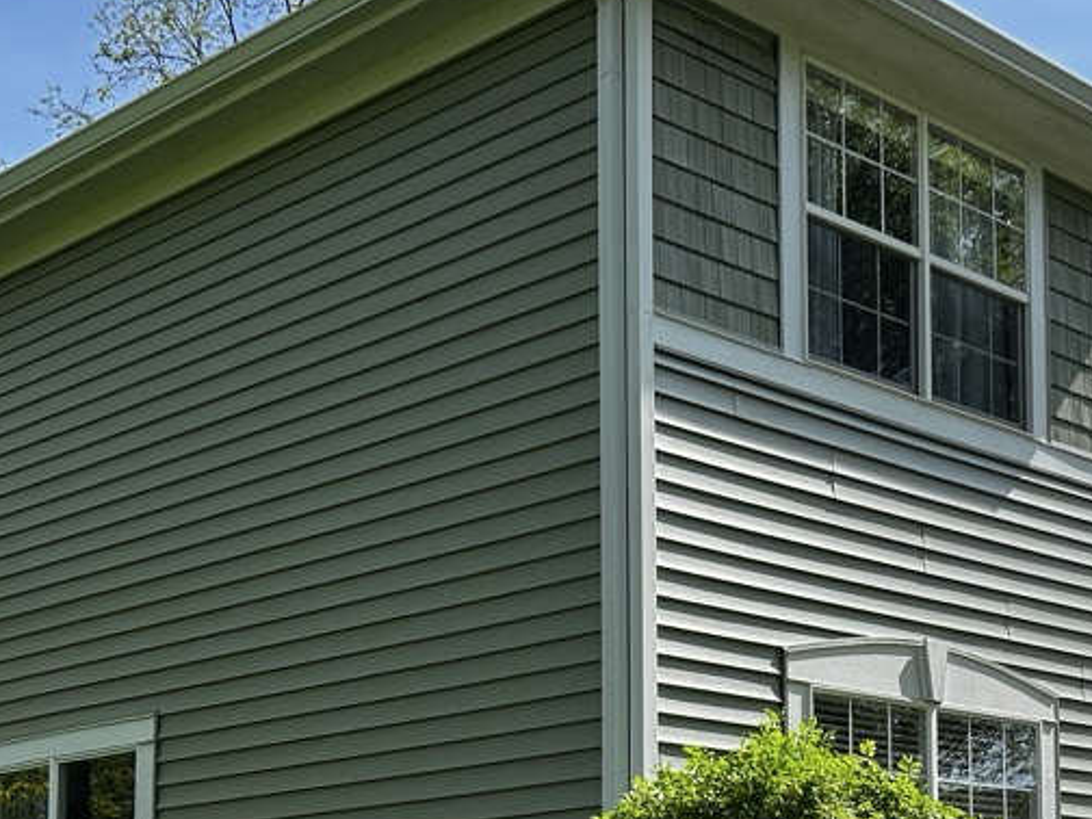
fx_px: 2082
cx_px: 843
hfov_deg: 28.9
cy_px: 782
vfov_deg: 21.6
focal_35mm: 66
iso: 50
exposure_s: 1/1838
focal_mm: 5.7
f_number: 1.5
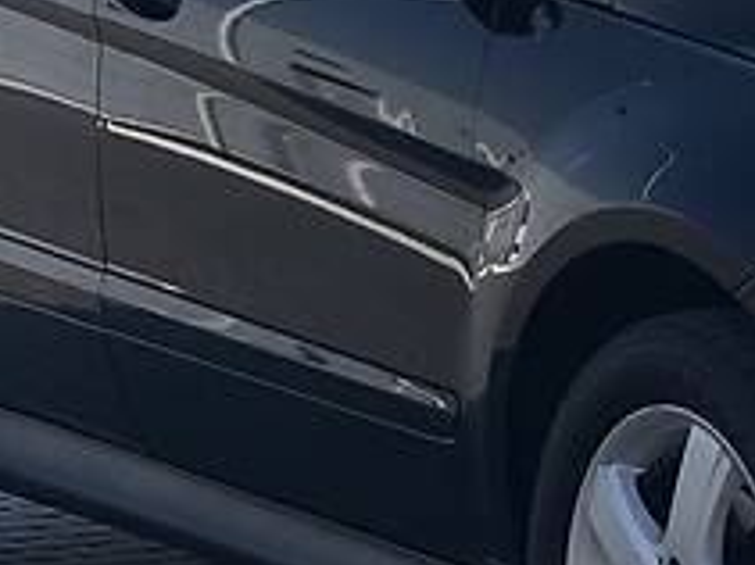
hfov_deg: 9.9
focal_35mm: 197
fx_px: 4294
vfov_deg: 7.5
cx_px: 941
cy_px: 72
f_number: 2.4
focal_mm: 6
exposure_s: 1/979
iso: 16
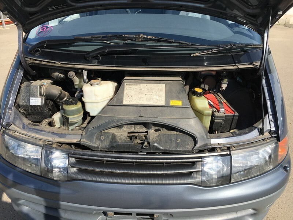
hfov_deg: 61.7
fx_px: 245
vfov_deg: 48.2
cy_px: 110
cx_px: 146
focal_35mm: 29
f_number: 2.2
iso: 25
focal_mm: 4.15
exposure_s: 1/1183
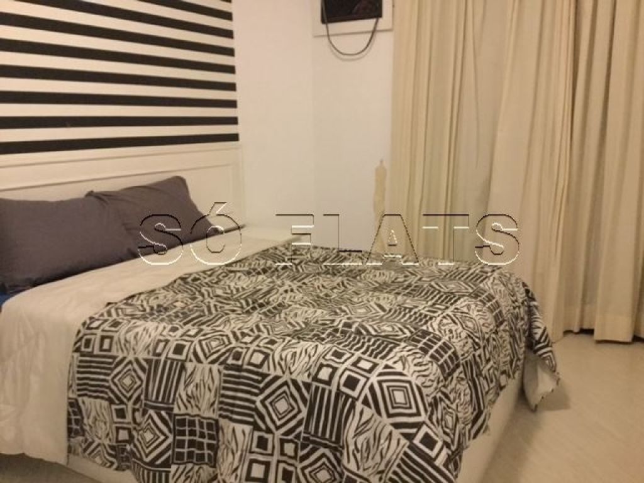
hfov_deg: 58.4
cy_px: 242
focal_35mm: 31
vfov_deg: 45.4
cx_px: 322
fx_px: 577
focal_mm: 3.3
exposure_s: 1/15
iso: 500
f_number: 2.4
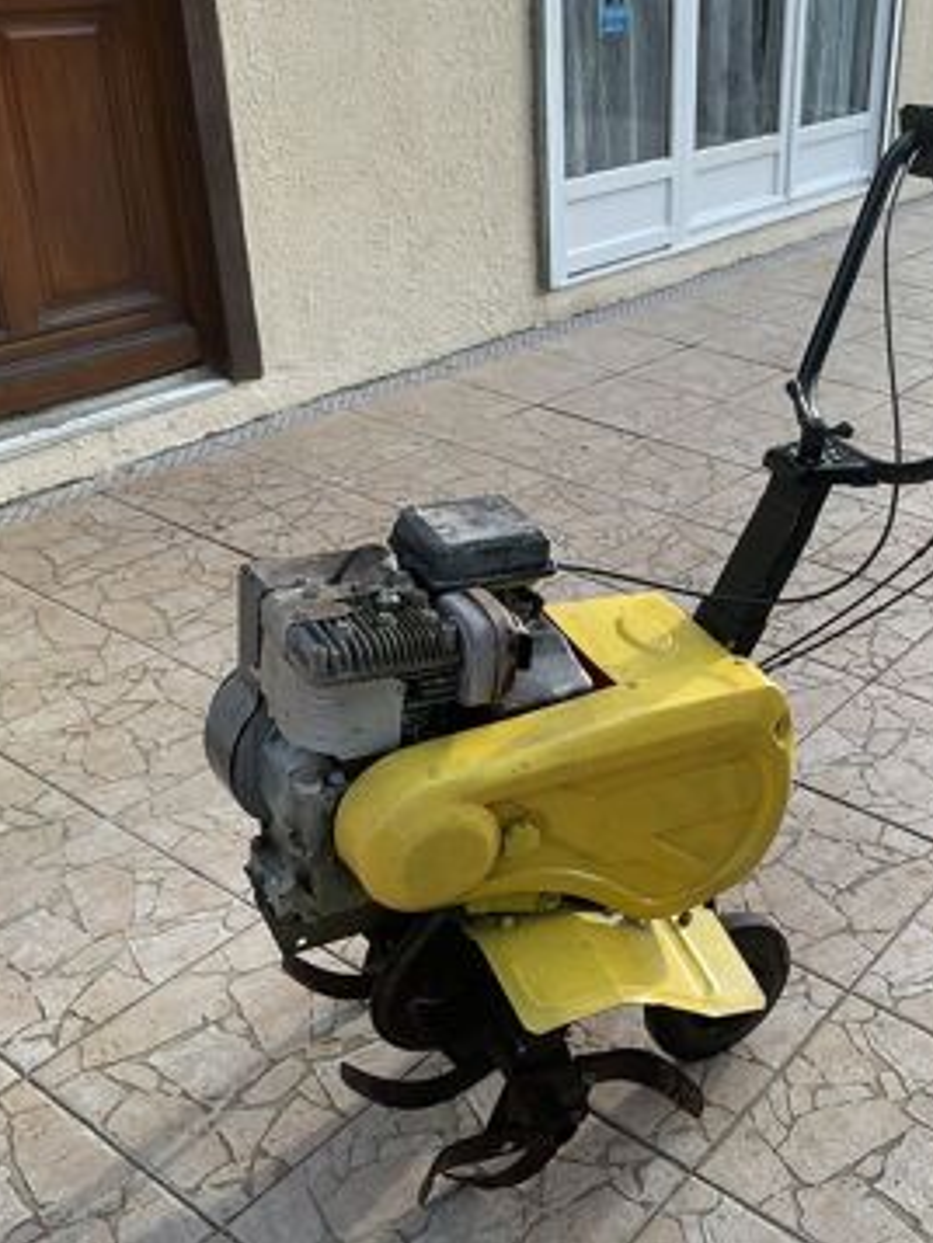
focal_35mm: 39
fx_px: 1401
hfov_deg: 35.9
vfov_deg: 47.8
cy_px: 620
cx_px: 707
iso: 16
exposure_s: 1/351
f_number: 1.8
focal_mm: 3
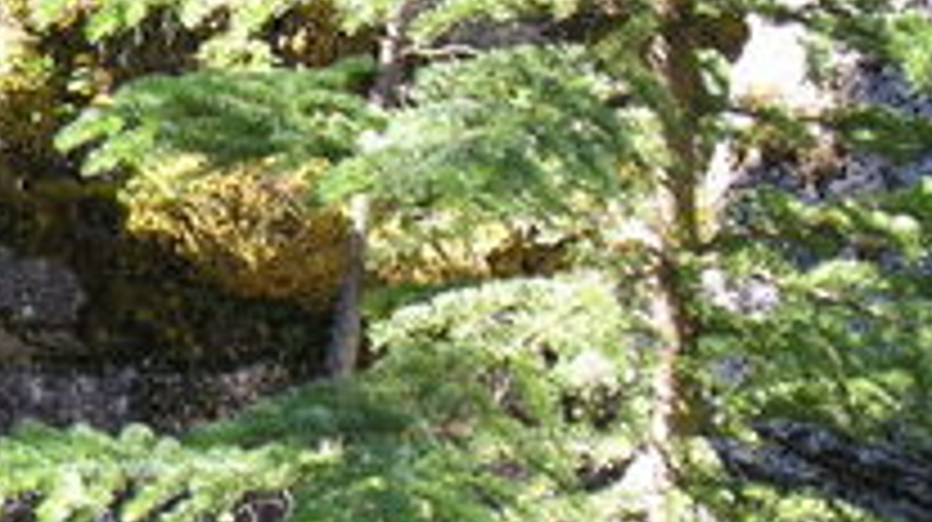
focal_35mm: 262
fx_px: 6469
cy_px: 232
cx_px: -329
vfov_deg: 4.6
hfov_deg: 8.1
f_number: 3.7
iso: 50
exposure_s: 1/50
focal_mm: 18
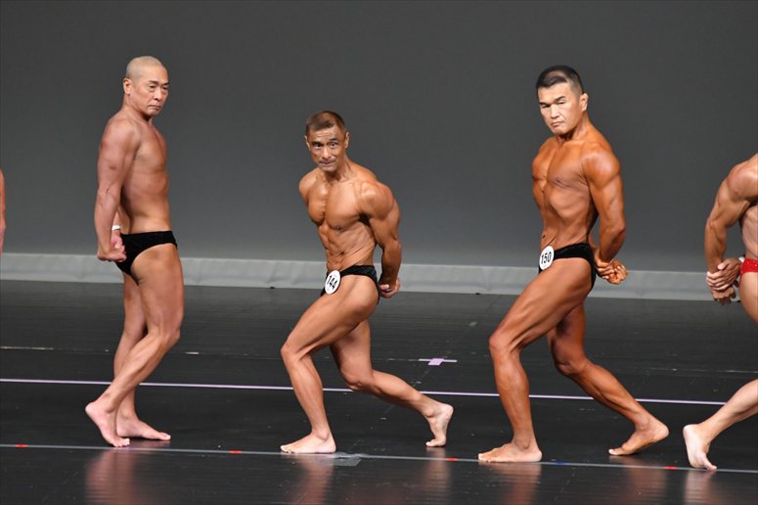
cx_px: 379
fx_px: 7261
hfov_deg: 6.0
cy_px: 252
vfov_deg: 4.0
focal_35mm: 345
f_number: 5.6
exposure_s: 1/400
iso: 4000
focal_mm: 230
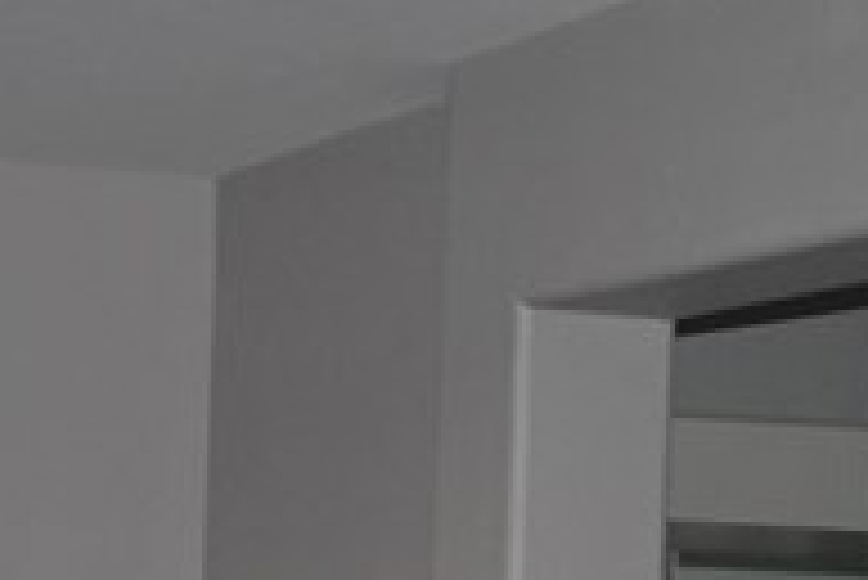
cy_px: 874
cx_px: 31
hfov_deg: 14.2
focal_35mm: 143
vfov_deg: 9.3
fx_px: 3450
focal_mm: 18
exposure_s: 1/125
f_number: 4
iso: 250
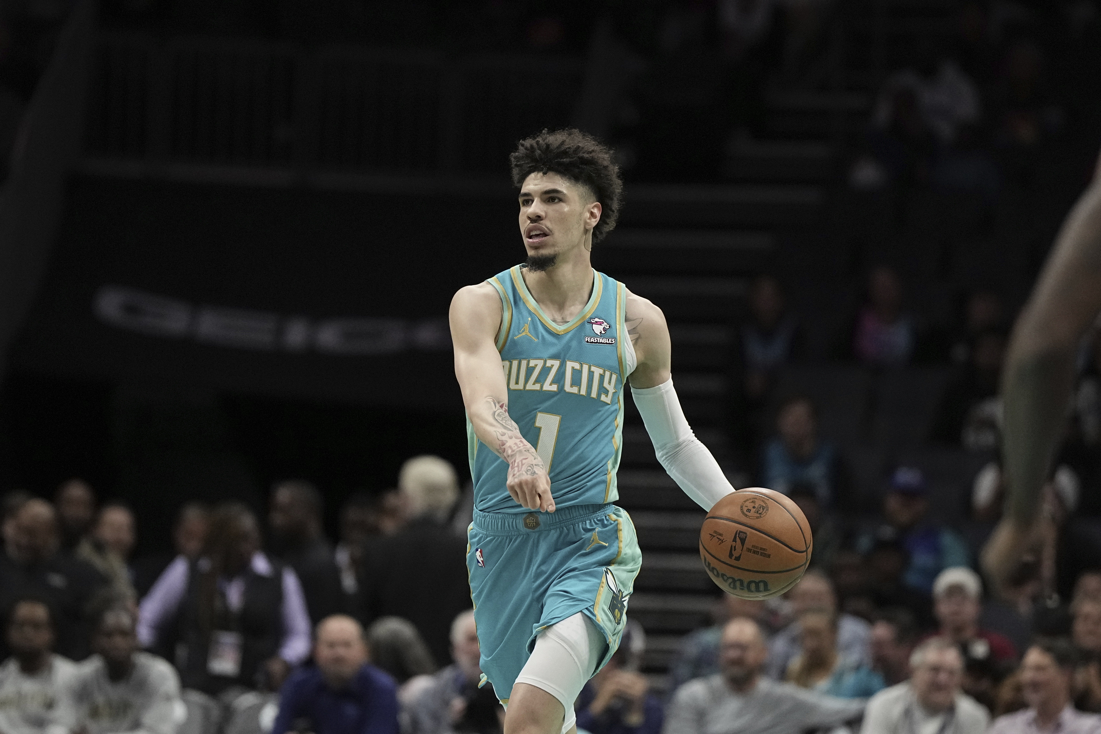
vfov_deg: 4.6
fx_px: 9174
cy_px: 367
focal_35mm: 300
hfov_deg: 6.9
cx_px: 550
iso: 4000
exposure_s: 1/1600
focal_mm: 200
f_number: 2.8
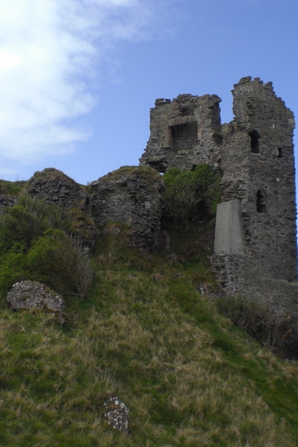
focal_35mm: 53
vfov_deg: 37.5
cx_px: 92
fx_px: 658
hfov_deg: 25.3
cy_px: 223
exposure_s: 1/320
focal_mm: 6.3
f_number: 4.4
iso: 50
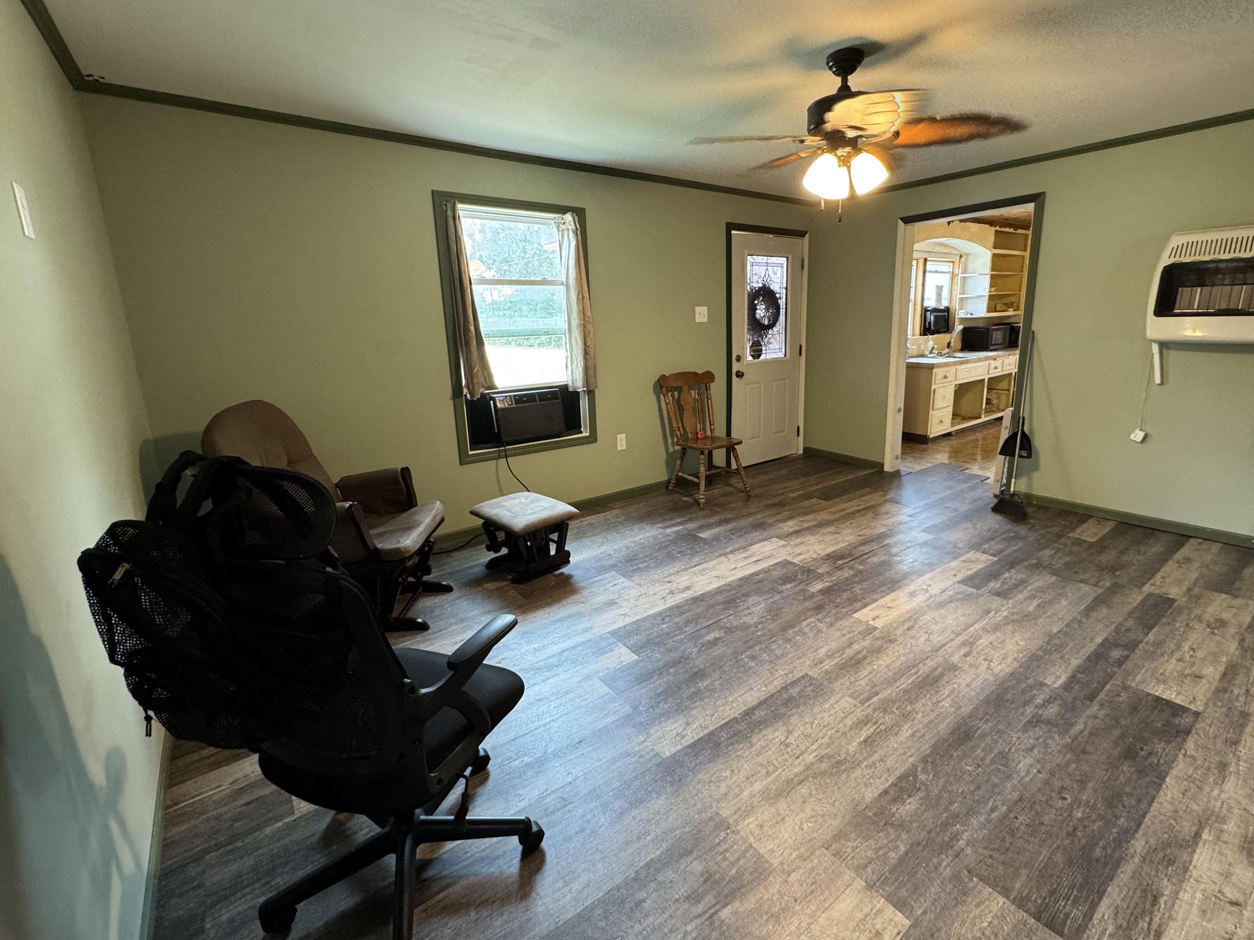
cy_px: 448
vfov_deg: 78.1
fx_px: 580
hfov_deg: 94.4
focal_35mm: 16
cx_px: 661
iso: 320
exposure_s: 1/60
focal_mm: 2.22
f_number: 2.2
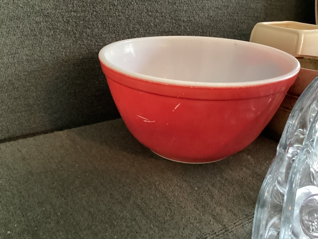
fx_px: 322
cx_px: 162
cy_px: 120
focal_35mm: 35
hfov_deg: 52.6
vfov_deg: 40.7
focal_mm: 3.3
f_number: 2.4
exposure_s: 1/30
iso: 640
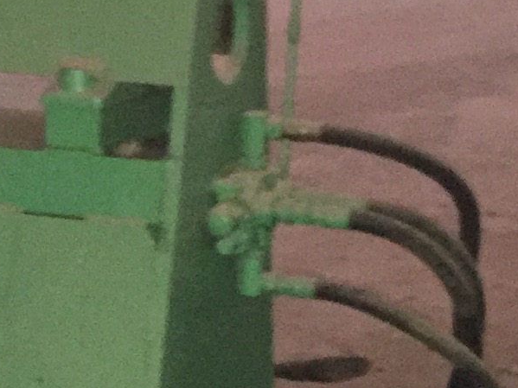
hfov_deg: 12.1
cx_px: -163
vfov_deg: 9.2
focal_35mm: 158
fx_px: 2364
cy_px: 499
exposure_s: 1/16
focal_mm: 4.15
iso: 400
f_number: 2.2
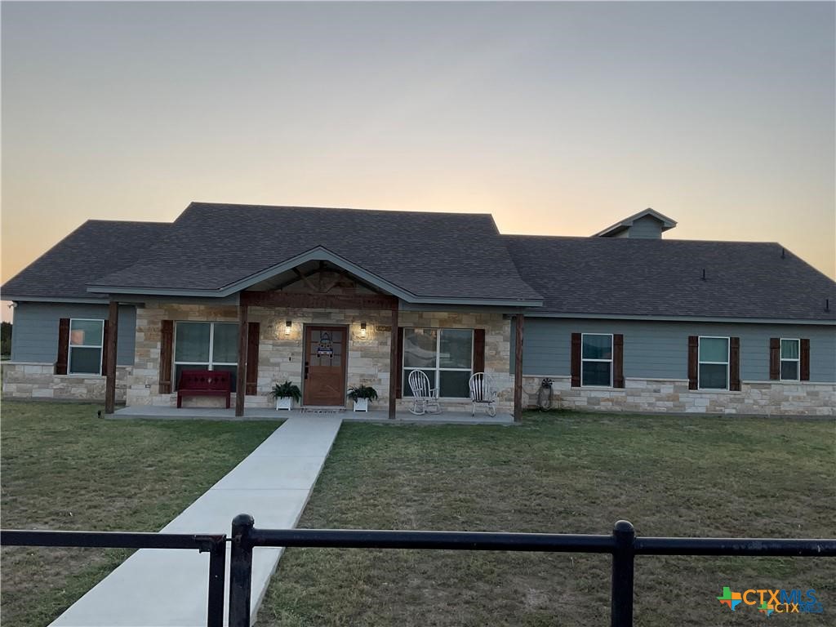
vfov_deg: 48.2
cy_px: 314
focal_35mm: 29
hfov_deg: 61.7
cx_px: 418
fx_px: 700
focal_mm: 3
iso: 16
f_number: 1.8
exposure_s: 1/316
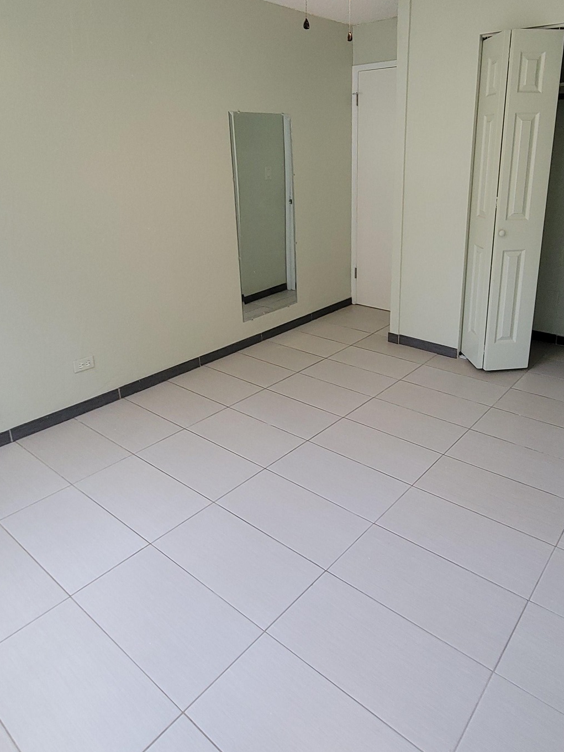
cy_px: 302
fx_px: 478
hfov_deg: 60.7
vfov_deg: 75.6
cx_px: 329
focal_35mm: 22
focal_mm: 2.2
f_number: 2.2
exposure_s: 1/60
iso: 80
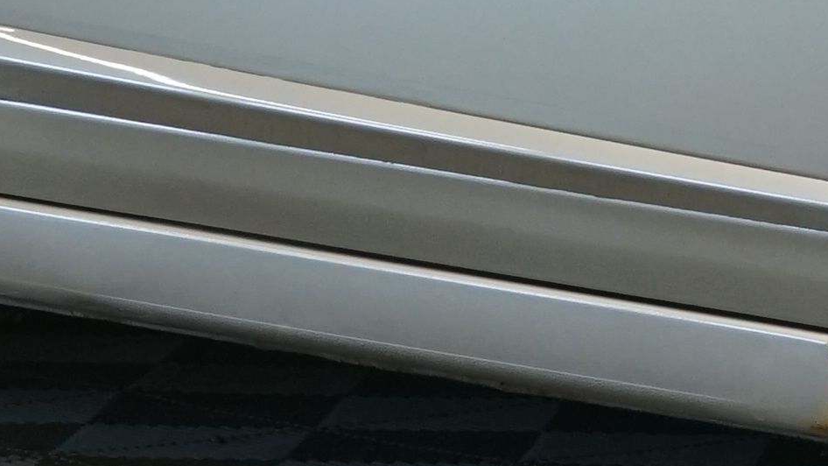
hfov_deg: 6.7
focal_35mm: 319
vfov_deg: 3.8
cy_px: -341
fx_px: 7003
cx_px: 1224
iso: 800
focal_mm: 48
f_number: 5.6
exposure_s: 1/50
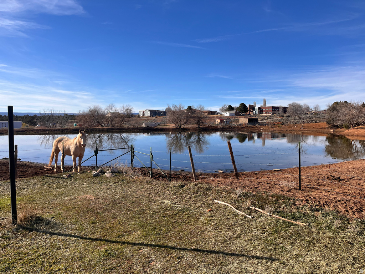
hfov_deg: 67.3
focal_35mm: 26
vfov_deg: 53.1
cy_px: 137
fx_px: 274
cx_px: 182
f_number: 1.6
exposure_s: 1/3521
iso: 50
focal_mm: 5.1
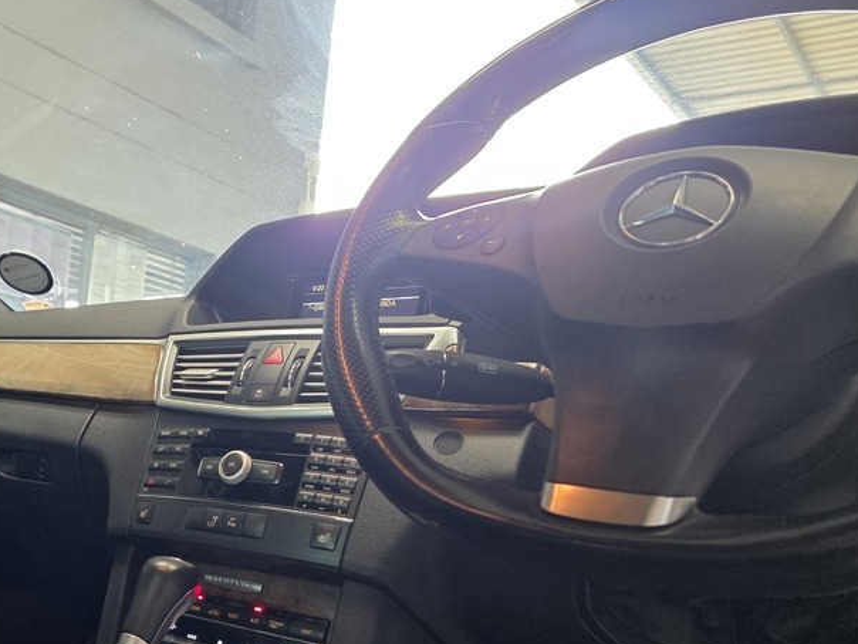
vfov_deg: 36.2
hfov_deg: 45.3
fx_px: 967
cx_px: 162
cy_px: 459
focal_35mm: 39
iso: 320
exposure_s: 1/100
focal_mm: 6.25
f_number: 1.7
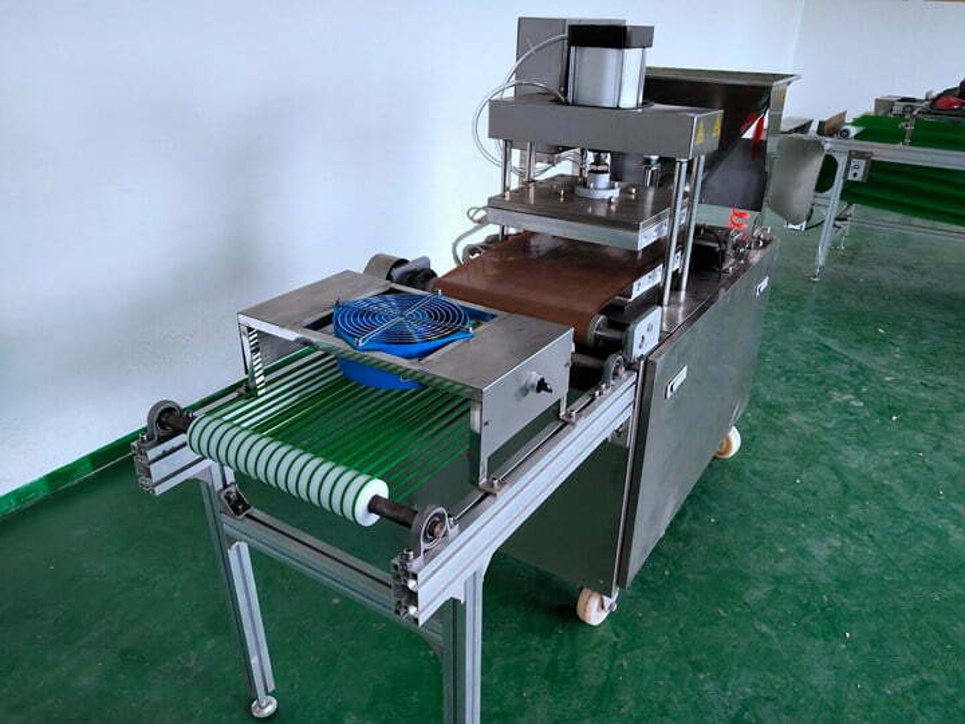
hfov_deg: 60.0
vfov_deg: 46.8
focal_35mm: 30
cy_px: 362
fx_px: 836
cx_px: 482
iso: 114
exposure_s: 1/100
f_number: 1.8
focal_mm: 3.95
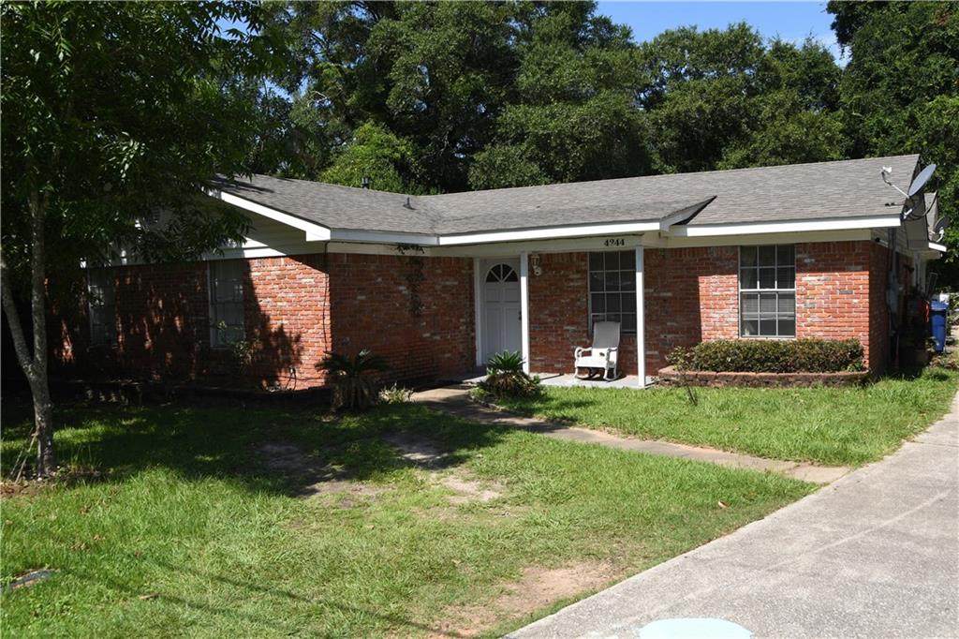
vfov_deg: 43.6
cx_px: 480
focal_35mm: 30
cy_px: 320
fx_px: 799
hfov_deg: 61.9
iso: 100
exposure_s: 1/250
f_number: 8
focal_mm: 20
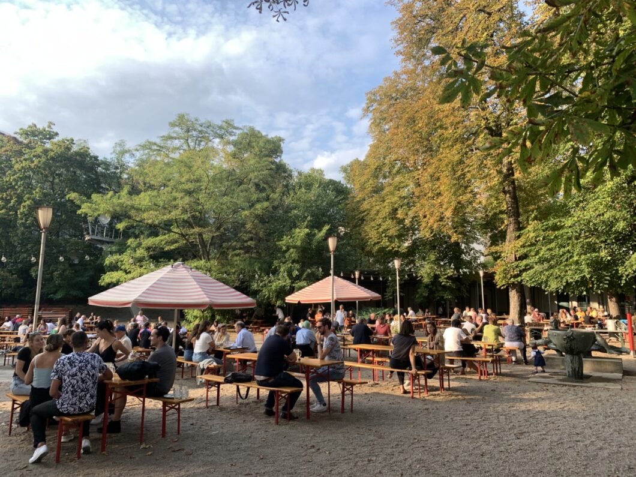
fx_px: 478
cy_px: 238
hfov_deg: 67.3
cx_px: 318
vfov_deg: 53.1
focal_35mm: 26
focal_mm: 4.25
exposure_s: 1/678
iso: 25
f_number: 1.8
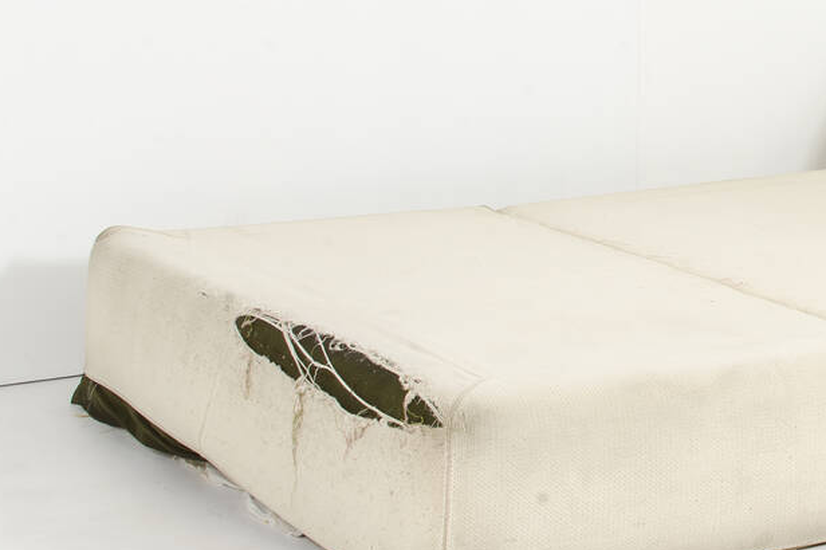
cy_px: 223
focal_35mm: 119
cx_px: 791
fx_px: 2732
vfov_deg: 11.5
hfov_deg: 16.9
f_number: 16
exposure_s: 1/160
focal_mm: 35
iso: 100
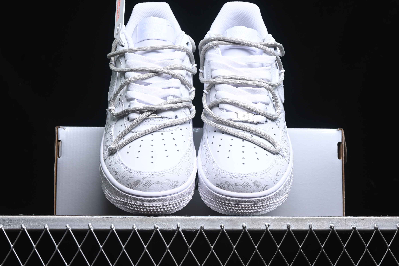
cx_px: 200
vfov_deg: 18.2
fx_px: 831
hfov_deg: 27.0
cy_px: 133
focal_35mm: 75
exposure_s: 1/50
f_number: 6.3
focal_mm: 50
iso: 160
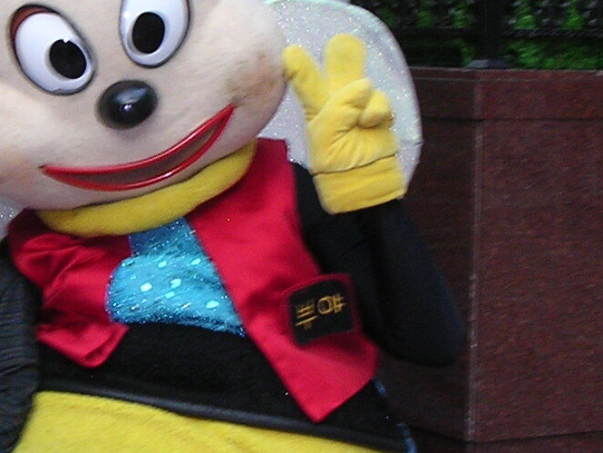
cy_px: 146
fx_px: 2038
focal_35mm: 117
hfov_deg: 16.3
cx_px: -56
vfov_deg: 12.6
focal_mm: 5.8
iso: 100
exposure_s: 1/33.8
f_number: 2.8
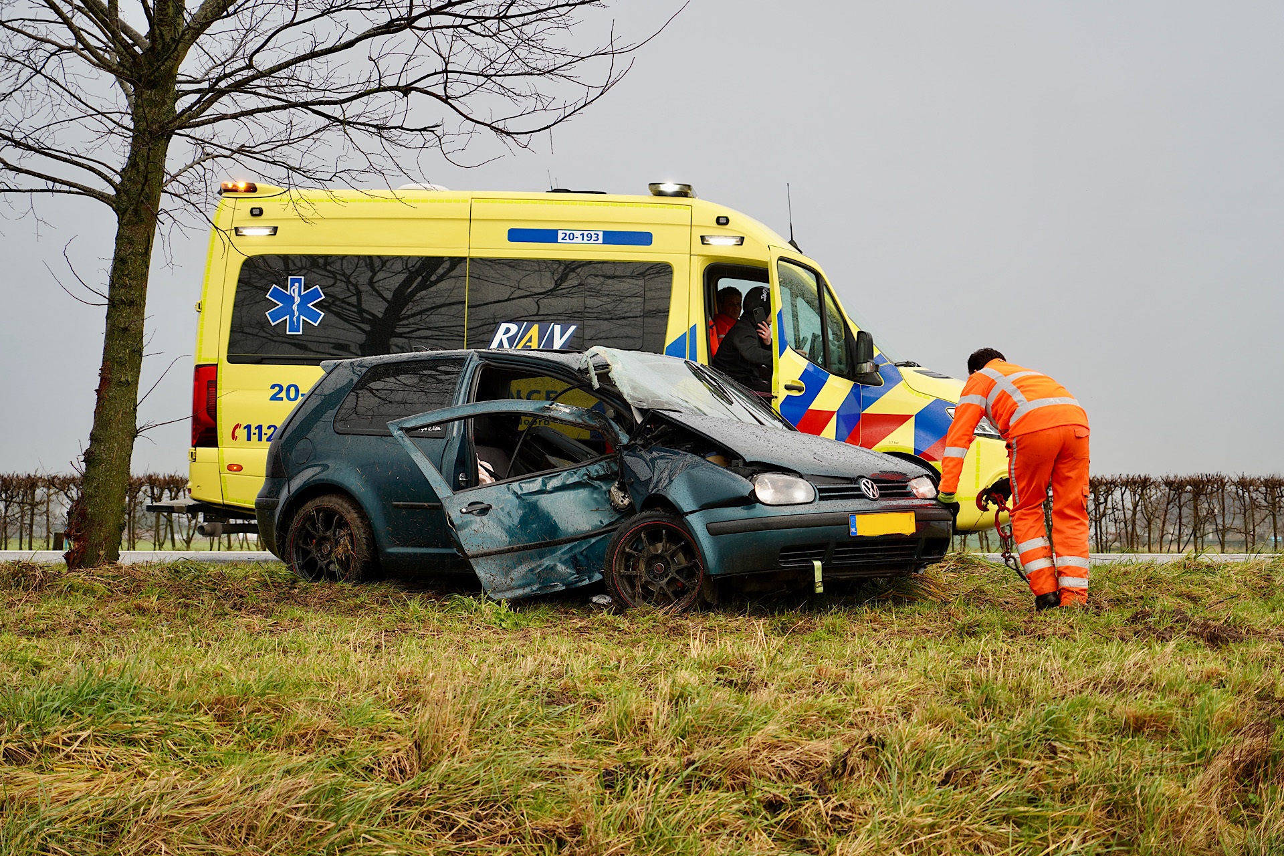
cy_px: 428
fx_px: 3745
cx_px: 642
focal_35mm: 105
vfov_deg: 13.0
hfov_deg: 19.5
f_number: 4
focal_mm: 105
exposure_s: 1/125
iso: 160
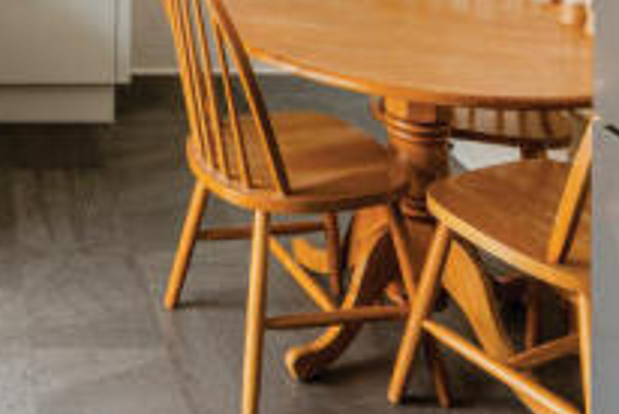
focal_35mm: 54
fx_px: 930
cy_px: -232
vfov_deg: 20.8
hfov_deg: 33.7
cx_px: 2
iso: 400
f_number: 8
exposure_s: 1/15
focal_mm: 17
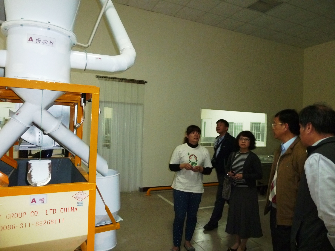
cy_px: 126
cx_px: 168
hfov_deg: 69.4
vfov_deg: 54.9
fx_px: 242
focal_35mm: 25
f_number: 3.3
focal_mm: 4.1
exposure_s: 1/30
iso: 400
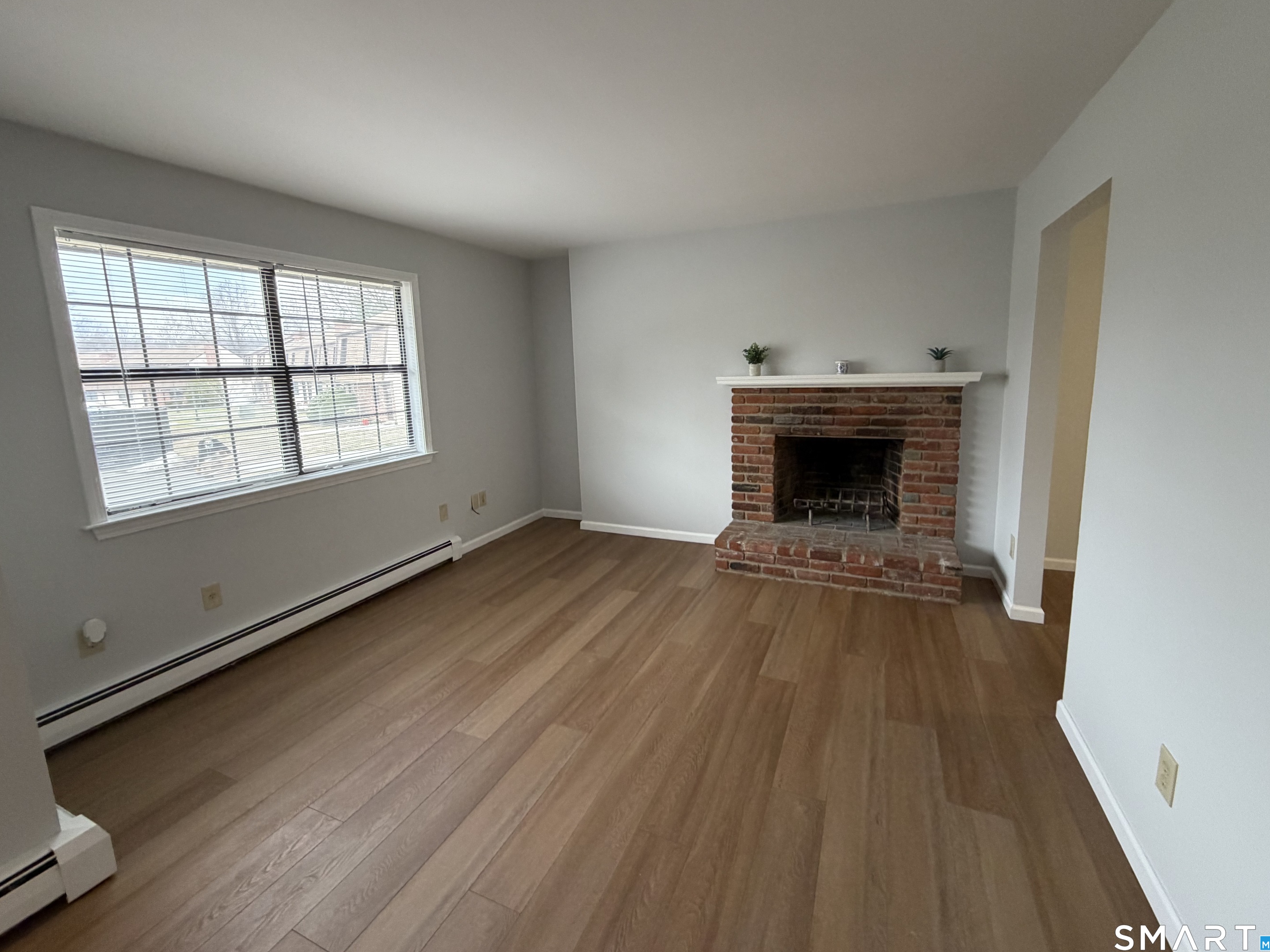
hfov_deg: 98.2
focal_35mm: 15
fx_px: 550
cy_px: 451
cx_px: 637
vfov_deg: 81.7
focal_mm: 2.22
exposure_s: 1/120
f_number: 2.2
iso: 250
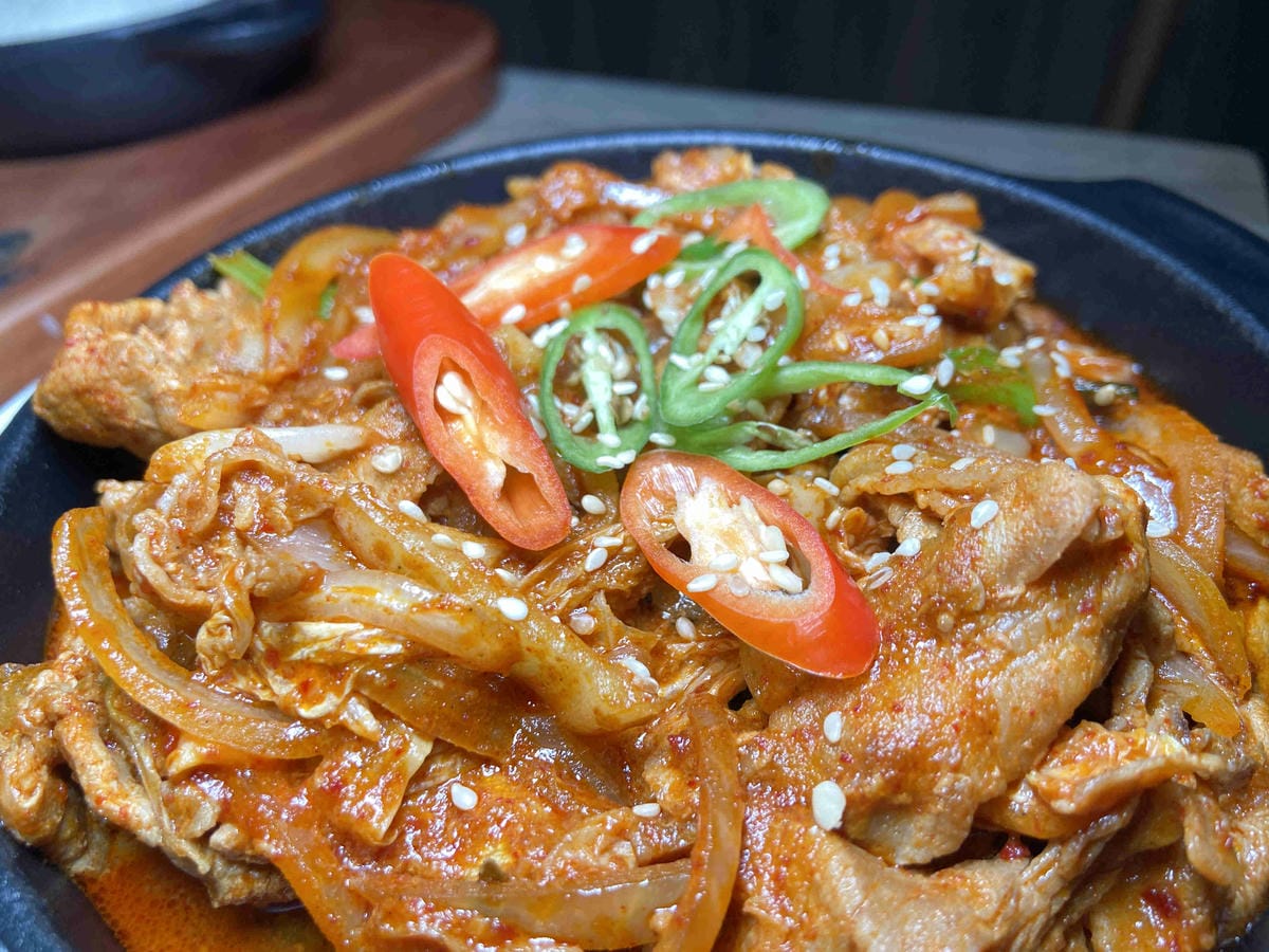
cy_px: 476
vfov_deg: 53.1
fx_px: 953
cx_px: 634
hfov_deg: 67.3
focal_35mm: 26
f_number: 1.8
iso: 40
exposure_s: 1/120
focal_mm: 4.25
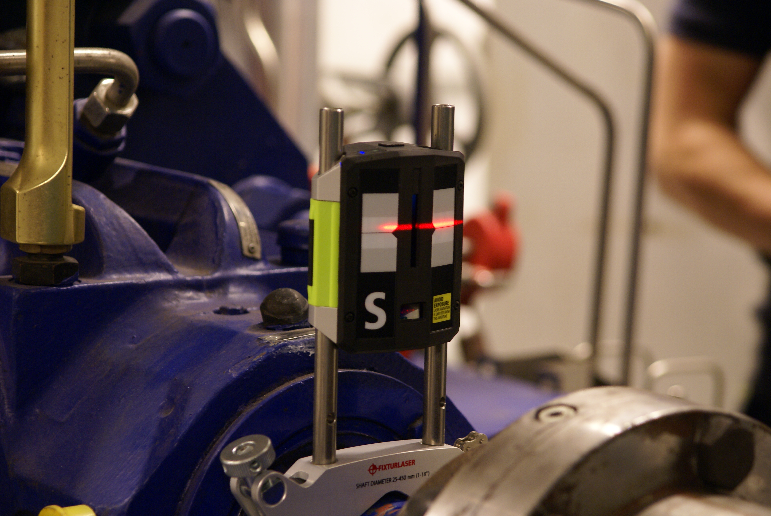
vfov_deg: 13.1
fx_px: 2251
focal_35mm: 105
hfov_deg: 19.4
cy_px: 258
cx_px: 386
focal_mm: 70
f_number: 4.5
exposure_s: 1/10
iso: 400
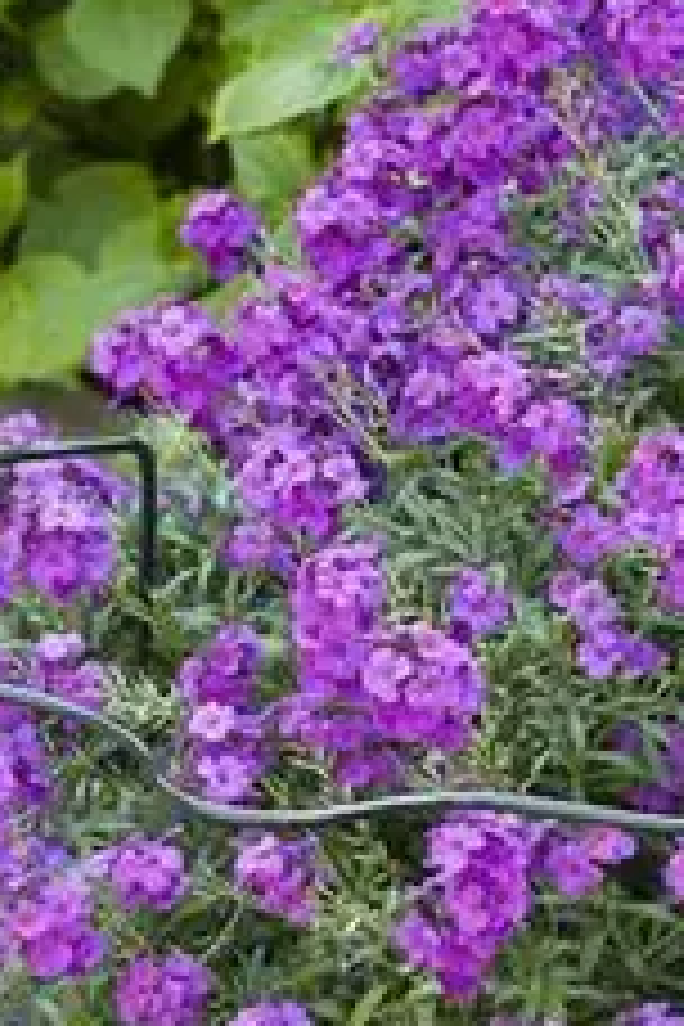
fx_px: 5899
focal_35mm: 207
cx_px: 304
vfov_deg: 9.9
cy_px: 900
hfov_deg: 6.6
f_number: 10
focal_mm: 105
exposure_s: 1/30
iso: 100
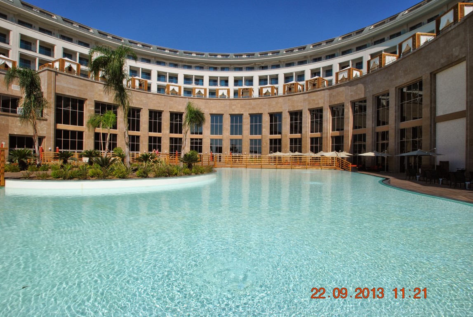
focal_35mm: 18
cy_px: 158
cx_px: 236
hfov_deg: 89.9
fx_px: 237
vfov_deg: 67.5
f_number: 9
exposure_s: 1/400
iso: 100
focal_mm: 12
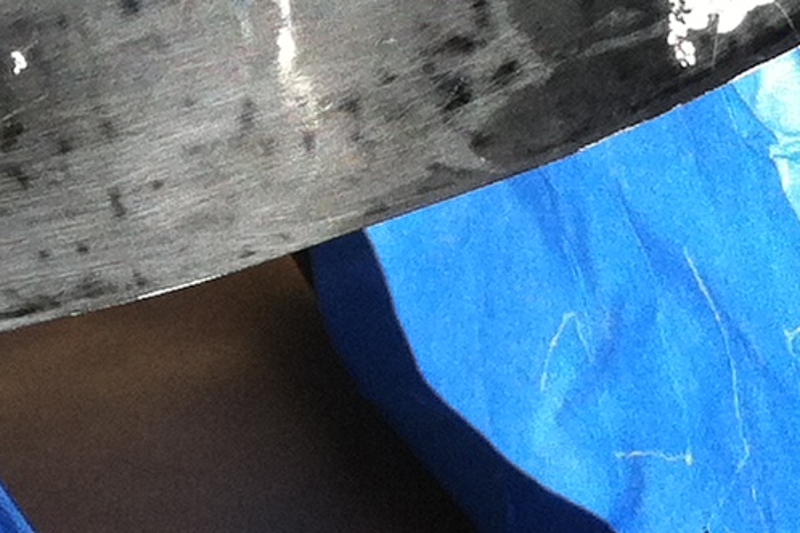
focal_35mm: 189
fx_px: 4200
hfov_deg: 10.6
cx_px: -228
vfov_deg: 7.2
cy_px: 552
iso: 80
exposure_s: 1/833
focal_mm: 3.85
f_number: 2.8
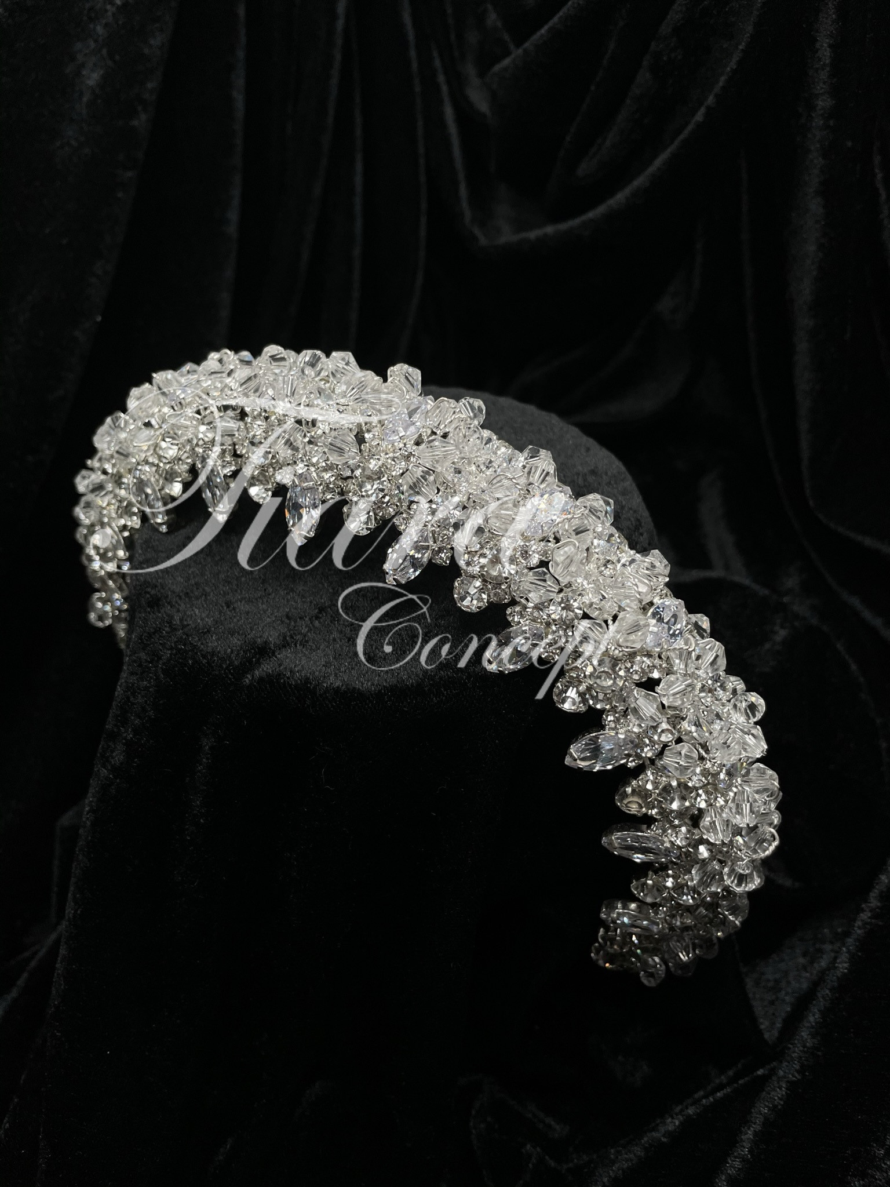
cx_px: 445
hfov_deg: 53.1
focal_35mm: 26
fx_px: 891
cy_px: 594
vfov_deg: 67.3
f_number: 1.6
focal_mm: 4.2
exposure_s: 1/121
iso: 125
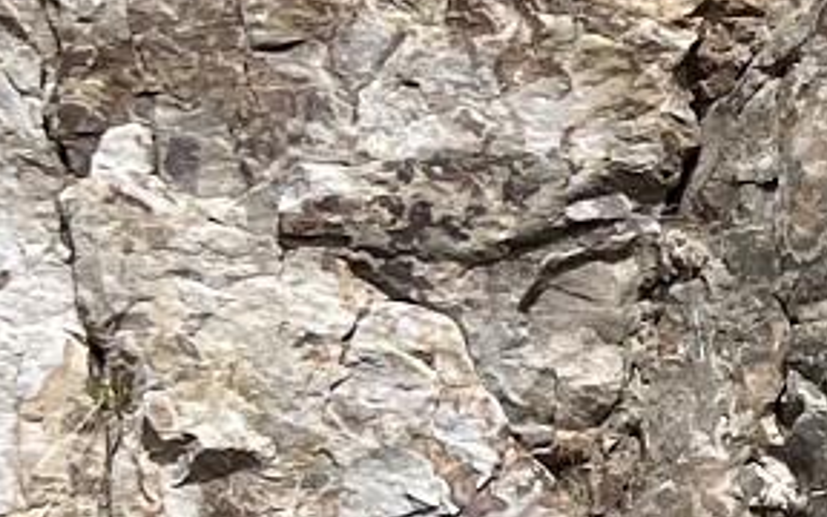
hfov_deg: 9.0
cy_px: 346
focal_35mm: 182
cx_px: 2607
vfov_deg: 7.2
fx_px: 4102
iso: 50
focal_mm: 5.1
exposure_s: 1/2062
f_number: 1.6
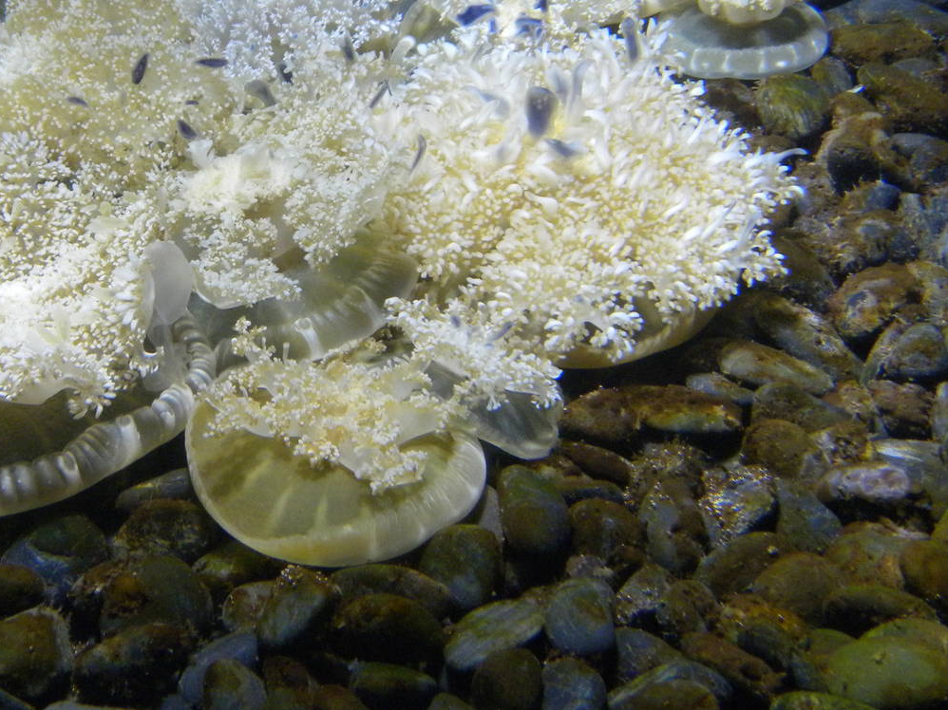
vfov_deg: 15.9
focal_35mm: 93
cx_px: 206
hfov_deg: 20.9
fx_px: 2546
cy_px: 235
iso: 249
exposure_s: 1/97.4
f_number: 3.5
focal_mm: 10.3
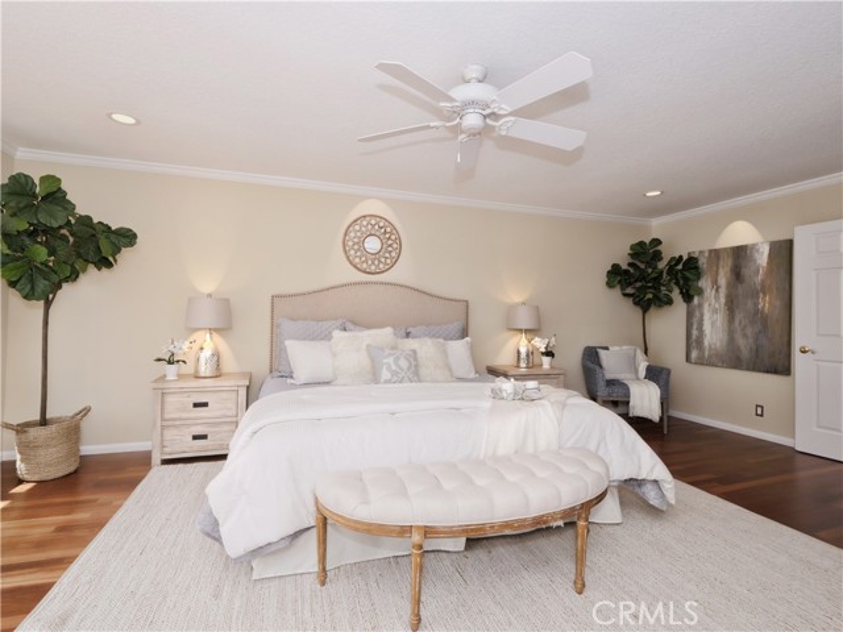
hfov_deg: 94.5
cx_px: 422
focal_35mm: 16
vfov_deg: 78.1
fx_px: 390
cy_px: 316
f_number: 8
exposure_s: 1/60
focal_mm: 8
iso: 400
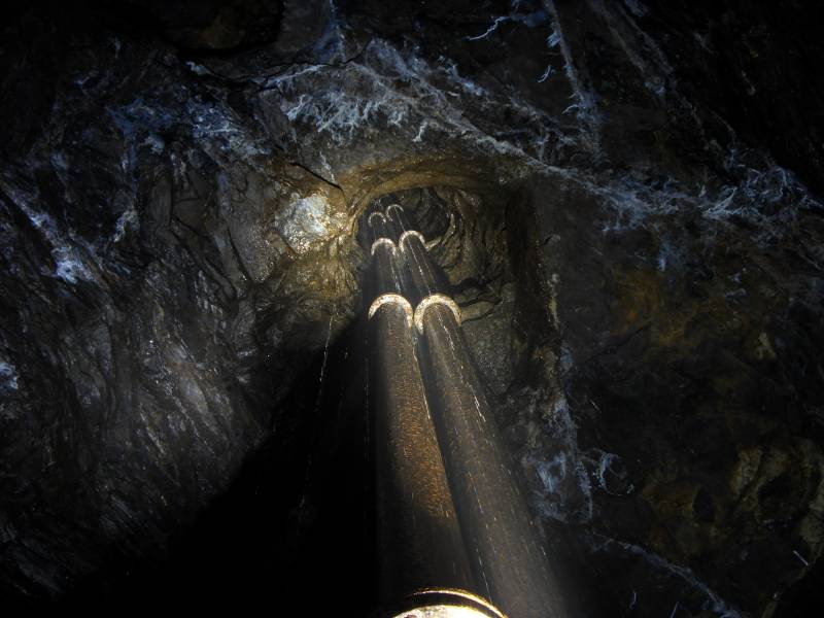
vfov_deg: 36.8
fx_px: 928
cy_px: 309
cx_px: 412
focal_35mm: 39
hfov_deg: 47.9
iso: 80
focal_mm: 6.6
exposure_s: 4
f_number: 3.5
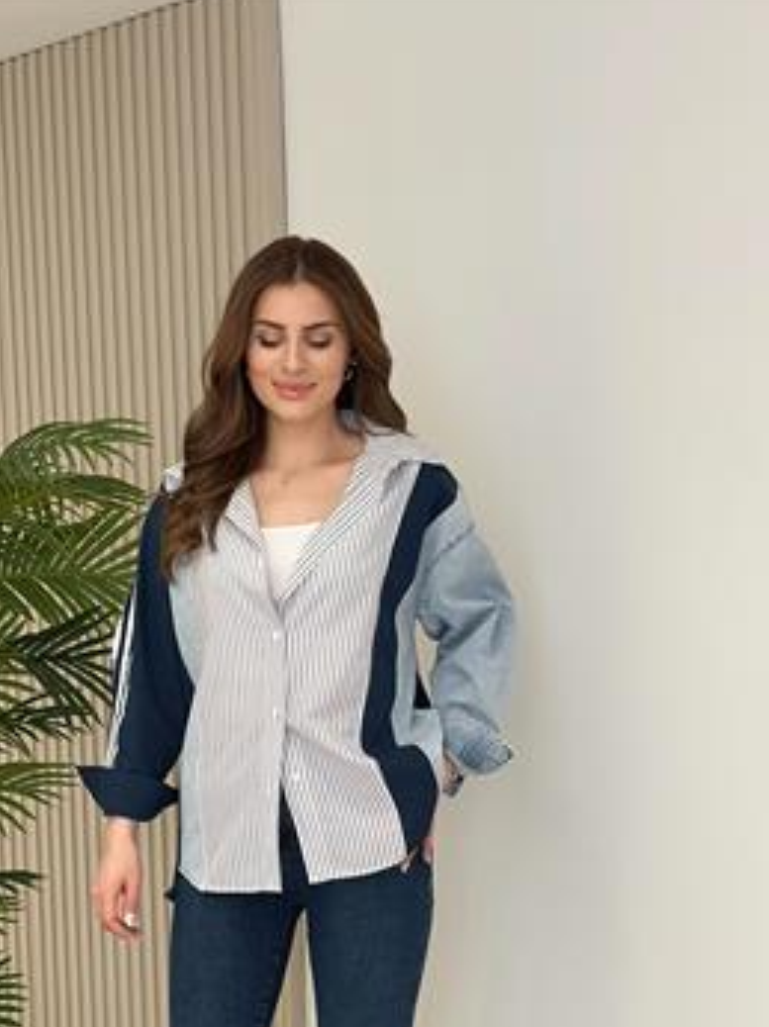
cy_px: 773
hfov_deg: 19.9
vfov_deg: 26.0
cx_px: 344
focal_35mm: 74
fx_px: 2195
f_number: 1.78
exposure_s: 1/409
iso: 80
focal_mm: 6.86
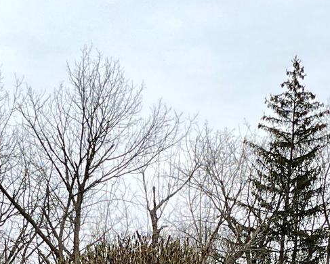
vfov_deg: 12.1
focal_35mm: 119
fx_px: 1163
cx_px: 163
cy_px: 451
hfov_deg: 16.2
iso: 16
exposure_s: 1/574
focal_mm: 3
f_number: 1.8
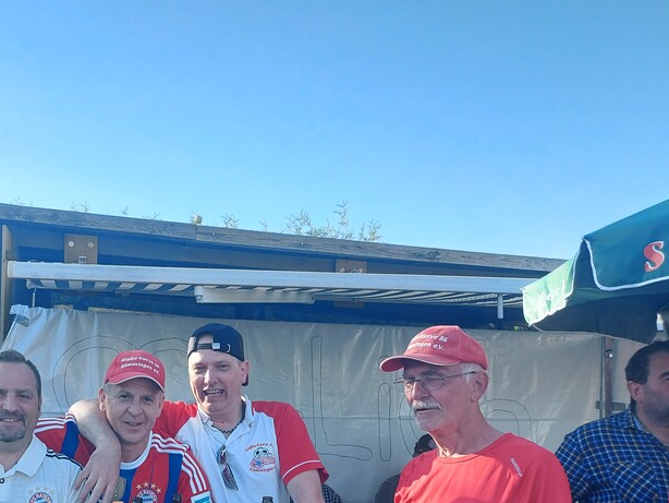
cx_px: 160
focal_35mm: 40
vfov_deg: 35.3
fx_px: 773
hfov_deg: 45.0
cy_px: 366
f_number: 1.8
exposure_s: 1/188
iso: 32
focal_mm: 5.23
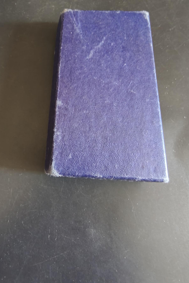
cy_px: 141
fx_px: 189
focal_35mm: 24
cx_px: 106
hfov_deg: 53.0
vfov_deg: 73.7
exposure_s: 1/41.5
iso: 1000
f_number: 2
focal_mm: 2.32
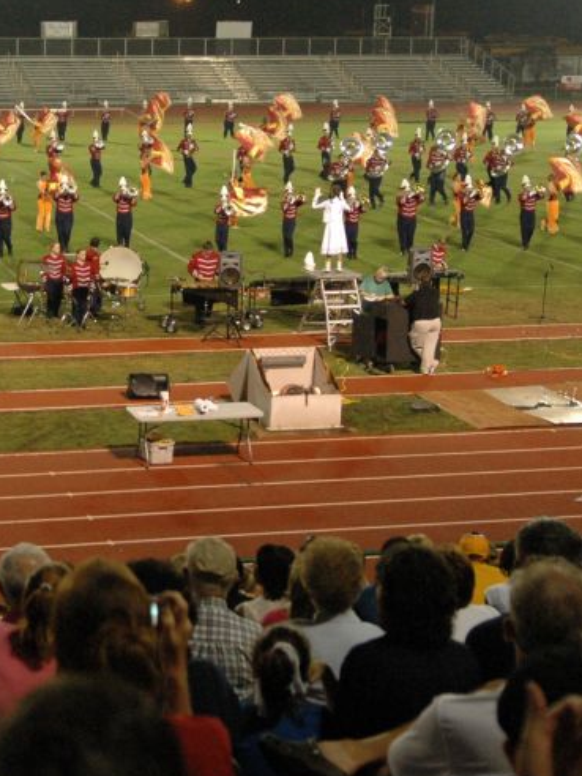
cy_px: 320
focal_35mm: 72
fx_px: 1614
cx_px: 11
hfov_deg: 19.9
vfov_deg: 27.0
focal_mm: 24
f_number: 2.8
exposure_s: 1/60
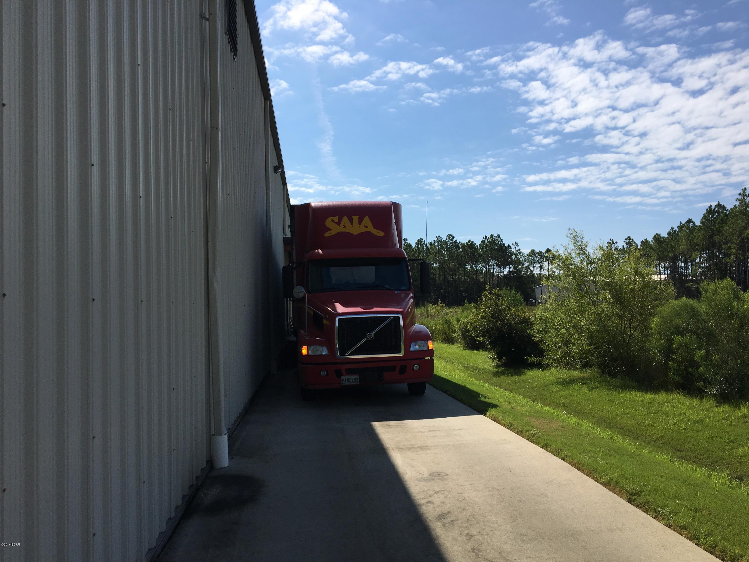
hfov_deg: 61.7
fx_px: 627
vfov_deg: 48.2
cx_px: 374
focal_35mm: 29
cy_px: 281
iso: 25
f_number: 2.2
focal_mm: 4.15
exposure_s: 1/3344
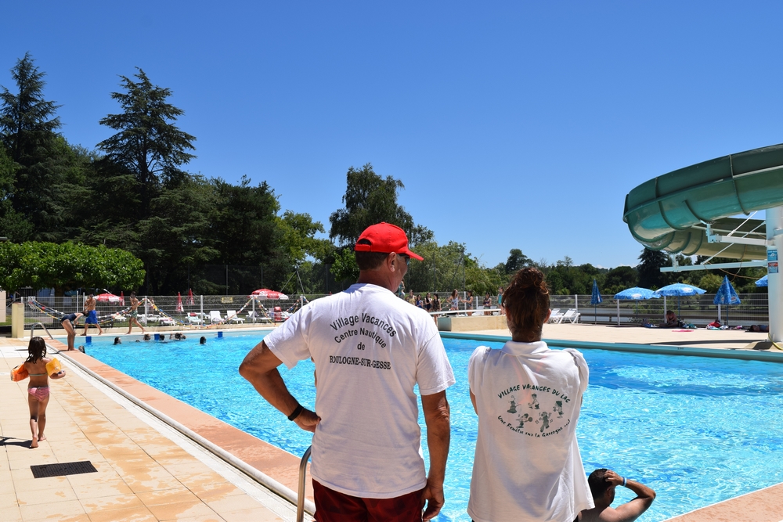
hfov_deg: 57.2
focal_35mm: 33
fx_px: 718
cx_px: 392
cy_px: 261
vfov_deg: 40.0
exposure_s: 1/640
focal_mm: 22
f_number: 13
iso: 200
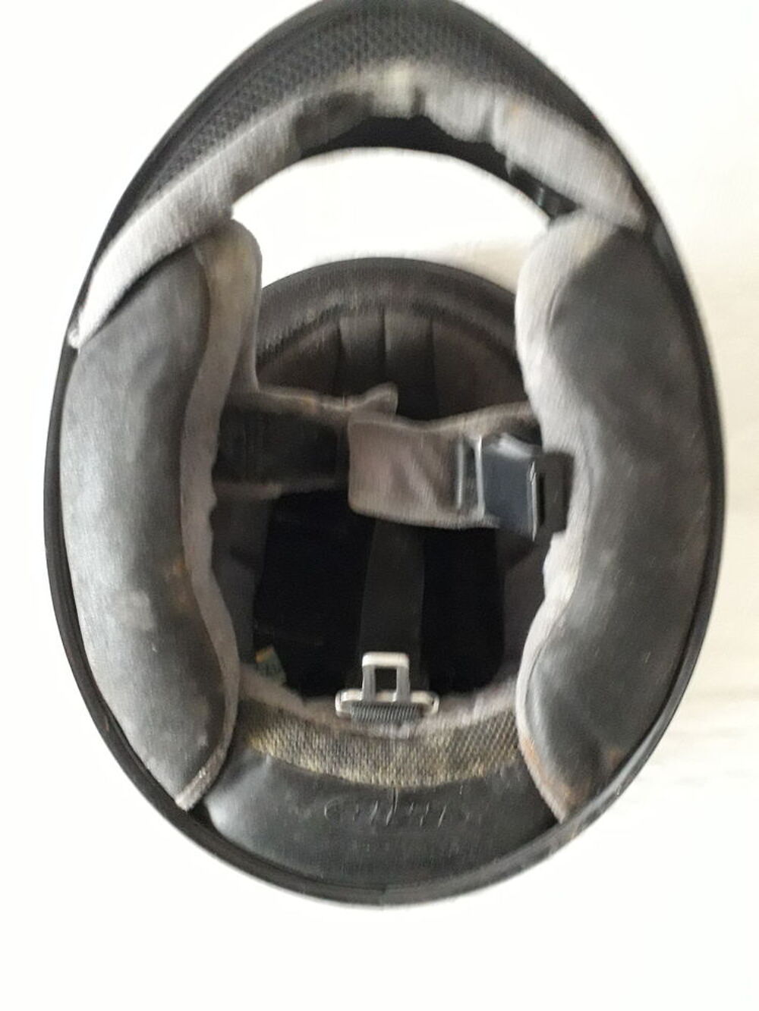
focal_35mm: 27
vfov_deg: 65.3
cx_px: 380
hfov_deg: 51.4
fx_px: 789
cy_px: 506
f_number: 1.9
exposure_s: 1/20
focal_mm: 3.6
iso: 640
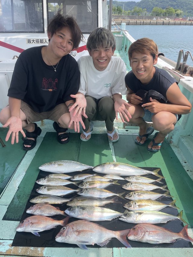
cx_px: 96
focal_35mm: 26
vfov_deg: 67.3
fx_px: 193
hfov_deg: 53.0
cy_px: 128
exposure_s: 1/1511
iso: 32
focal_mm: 4.2
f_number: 1.6
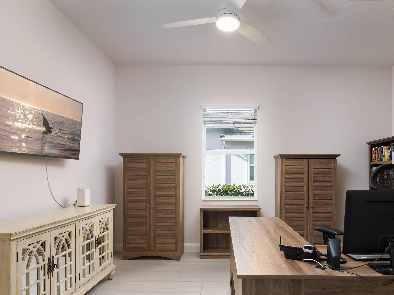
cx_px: 228
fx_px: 250
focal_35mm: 22
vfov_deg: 60.5
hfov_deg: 75.8
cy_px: 179
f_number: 4
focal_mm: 9
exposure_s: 1/250
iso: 100
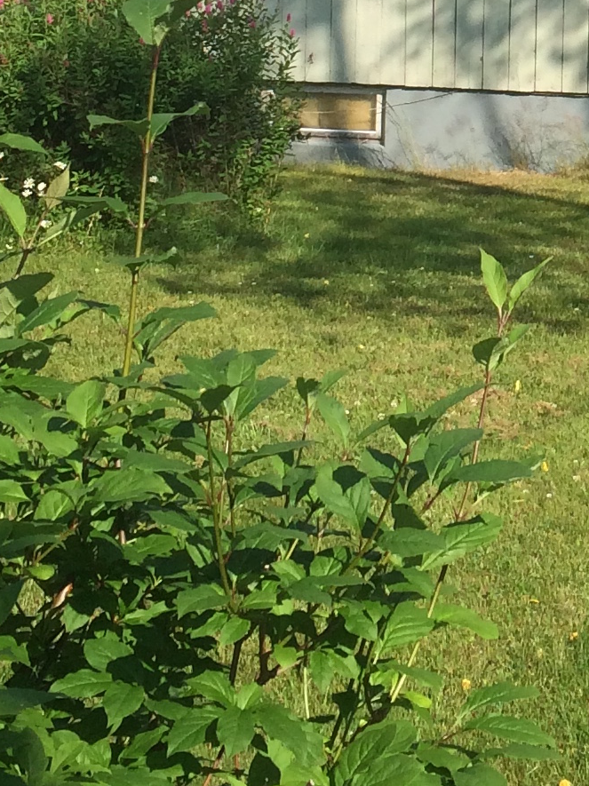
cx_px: 820
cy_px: -131
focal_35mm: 107
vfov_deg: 17.6
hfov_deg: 13.2
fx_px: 2429
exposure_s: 1/1866
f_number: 2.2
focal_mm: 4.15
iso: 32
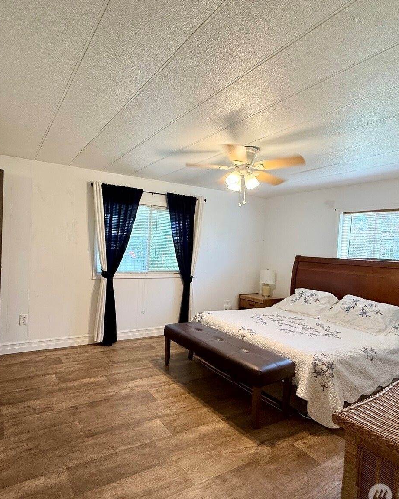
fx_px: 280
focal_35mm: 19
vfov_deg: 83.3
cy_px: 253
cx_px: 134
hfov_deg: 68.9
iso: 250
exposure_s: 1/120
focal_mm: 2.22
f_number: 2.2
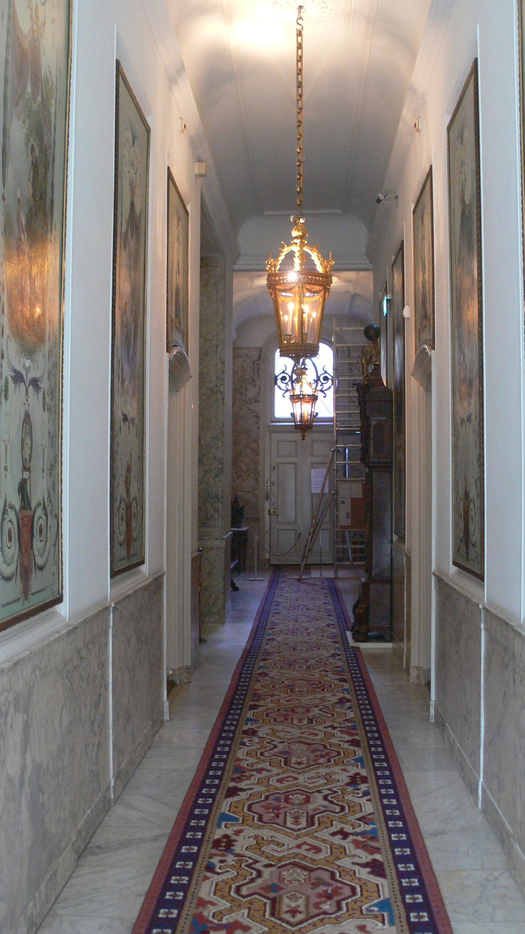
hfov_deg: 30.4
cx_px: 306
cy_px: 468
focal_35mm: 39
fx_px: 965
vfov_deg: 51.6
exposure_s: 1/5
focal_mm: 7.4
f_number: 2.8
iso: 200
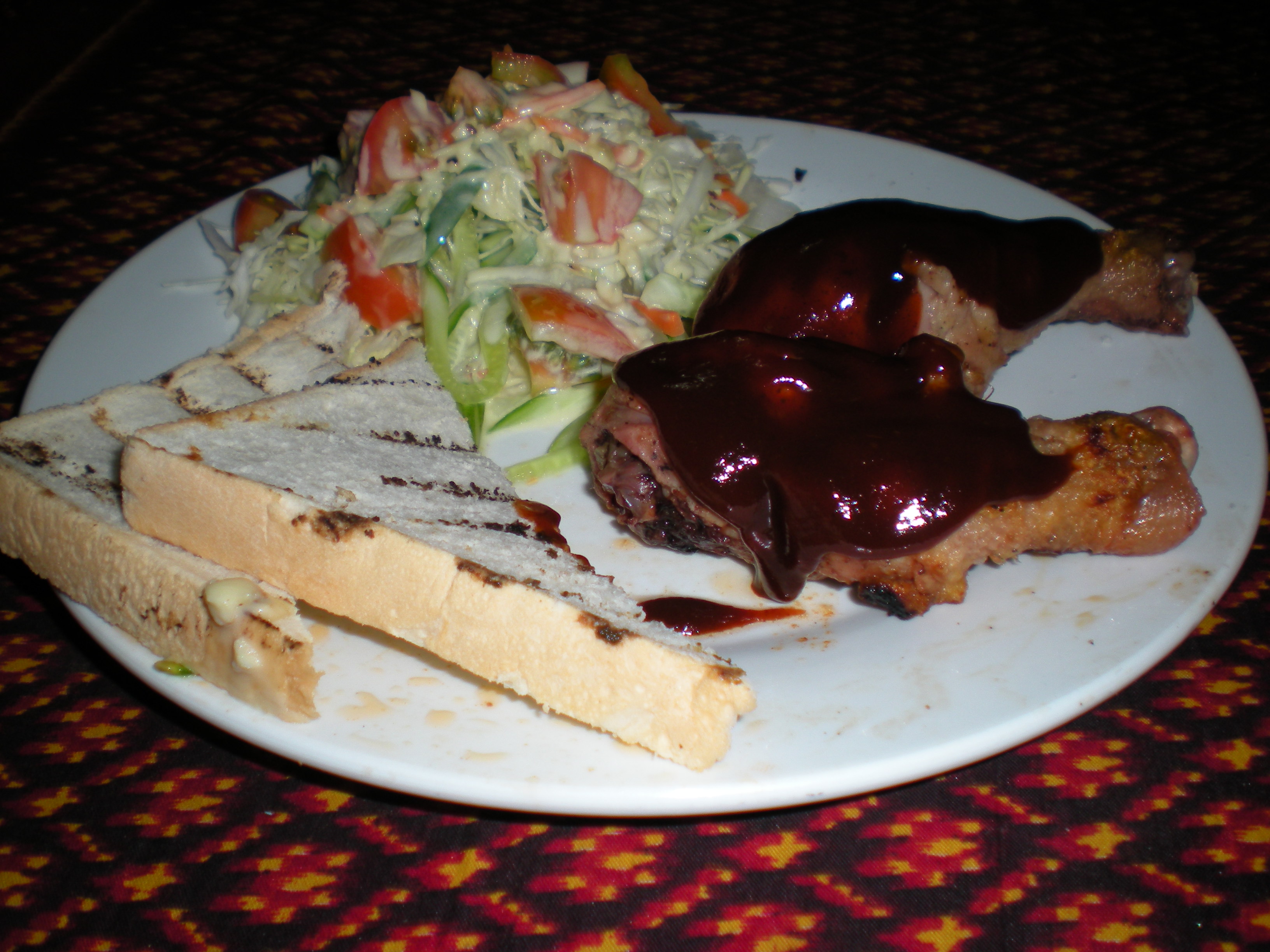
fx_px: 1394
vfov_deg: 37.7
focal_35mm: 38
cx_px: 635
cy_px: 476
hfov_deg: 49.0
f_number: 3.1
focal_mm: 6.3
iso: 64
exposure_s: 1/60
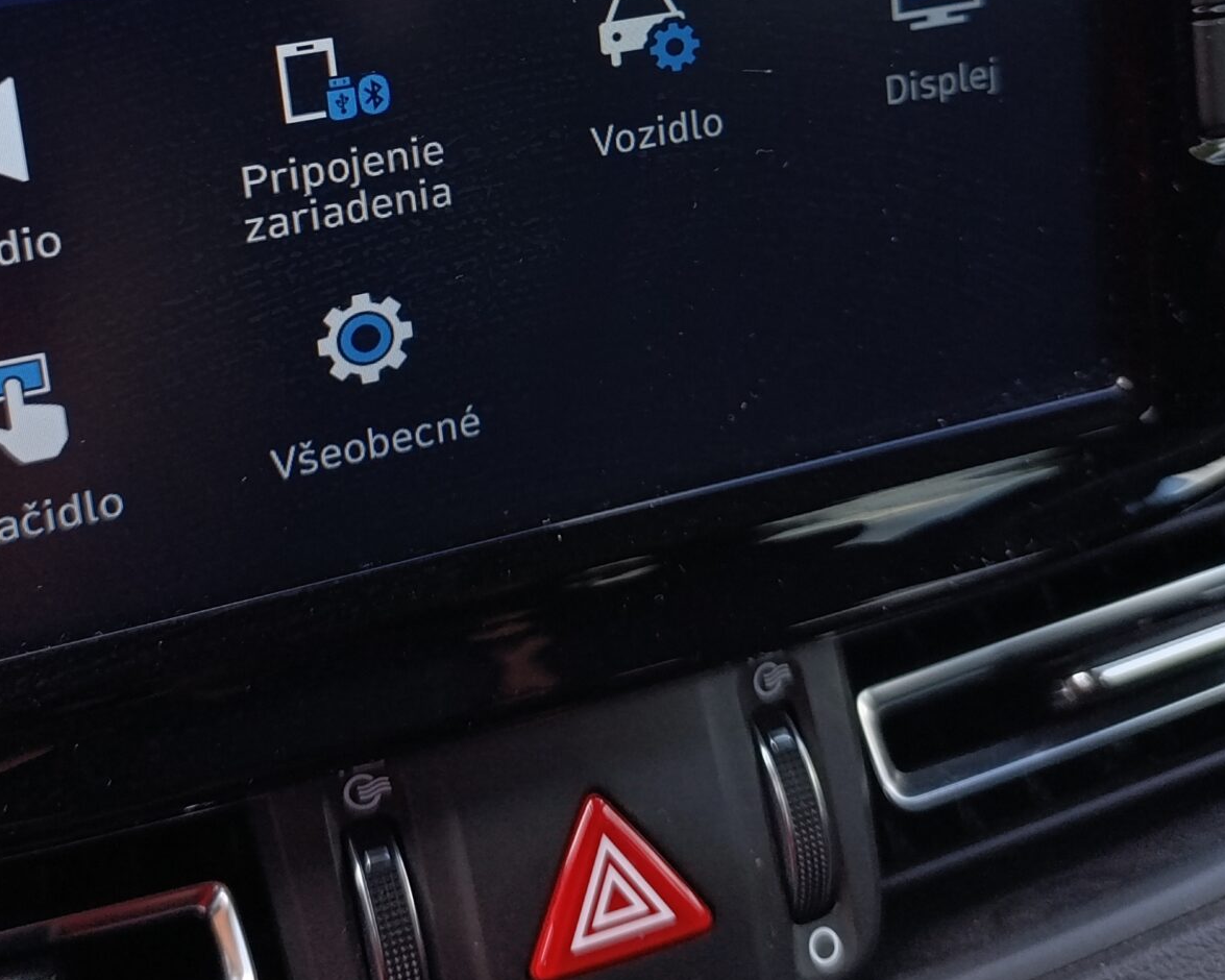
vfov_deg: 29.7
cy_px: 114
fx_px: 1777
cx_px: 479
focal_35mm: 49
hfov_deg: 37.9
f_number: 1.6
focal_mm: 6.14
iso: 50
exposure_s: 1/166
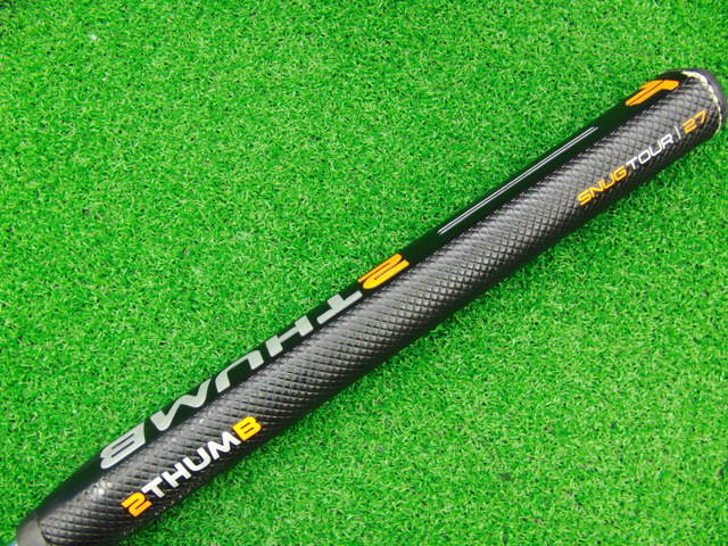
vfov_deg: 38.7
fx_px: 778
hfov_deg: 50.1
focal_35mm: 37
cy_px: 273
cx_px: 364
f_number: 3.6
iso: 400
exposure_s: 1/20
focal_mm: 6.42
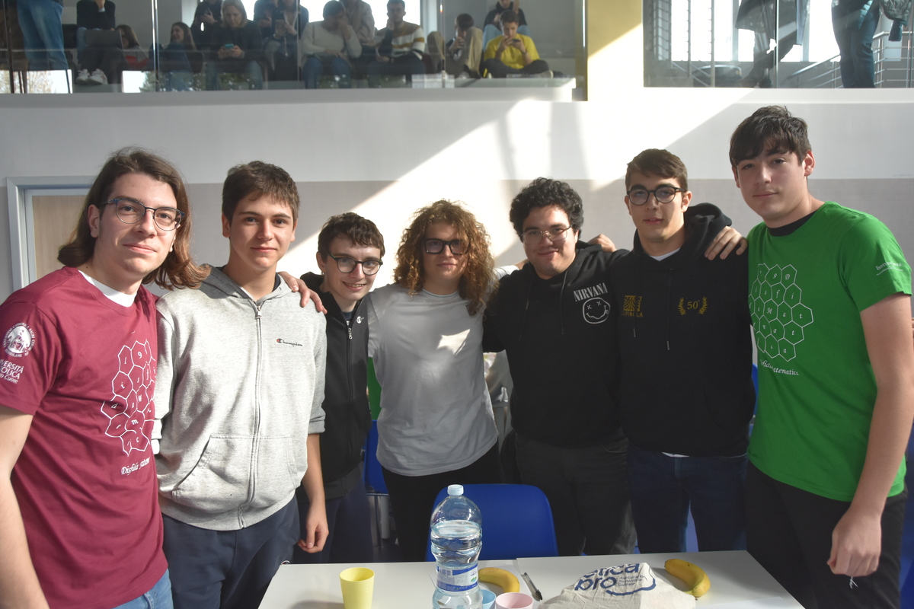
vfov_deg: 40.0
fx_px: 838
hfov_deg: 57.2
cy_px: 304
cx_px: 457
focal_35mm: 33
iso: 800
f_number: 5.6
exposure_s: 1/125
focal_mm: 22
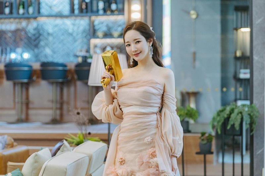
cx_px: 132
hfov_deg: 21.7
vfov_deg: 14.5
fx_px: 692
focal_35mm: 94
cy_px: 88
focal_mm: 94
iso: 1600
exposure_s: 1/125
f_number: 3.2
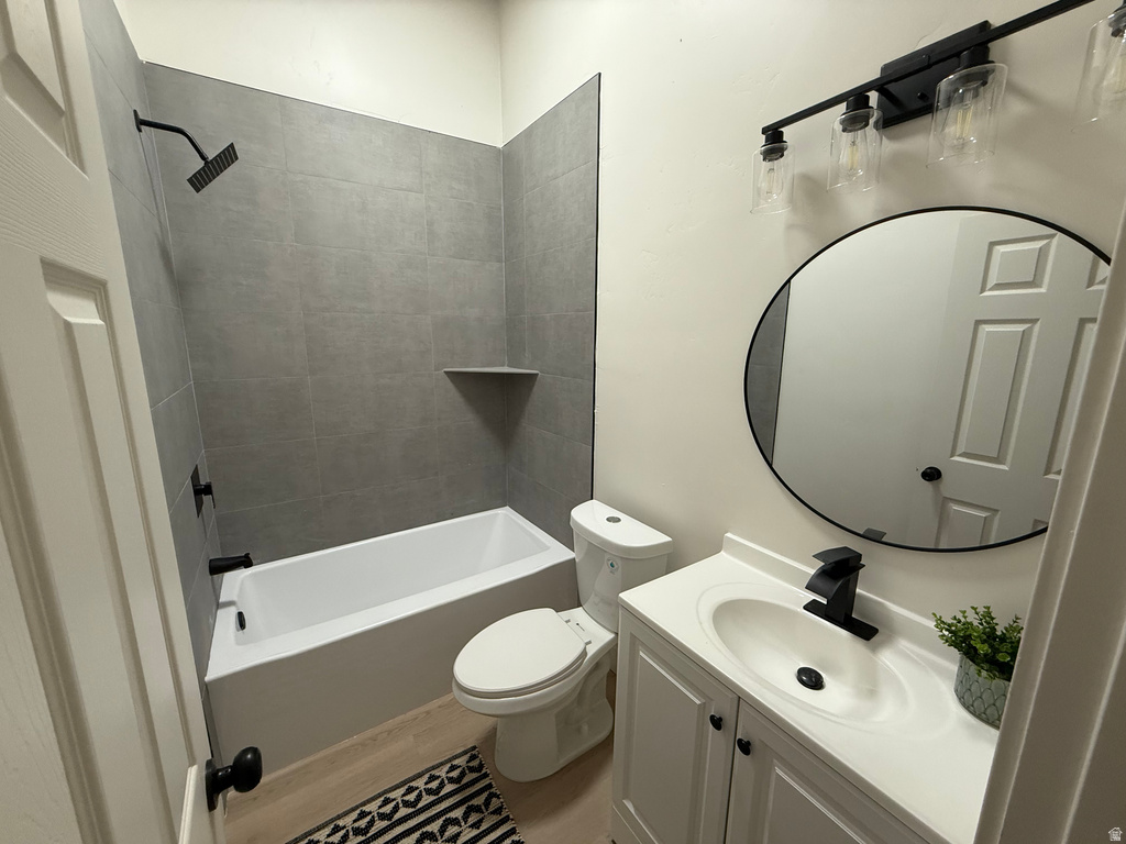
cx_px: 563
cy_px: 422
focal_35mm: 14
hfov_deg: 102.1
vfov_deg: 85.7
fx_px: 455
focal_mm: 2.22
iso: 250
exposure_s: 1/120
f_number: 2.2
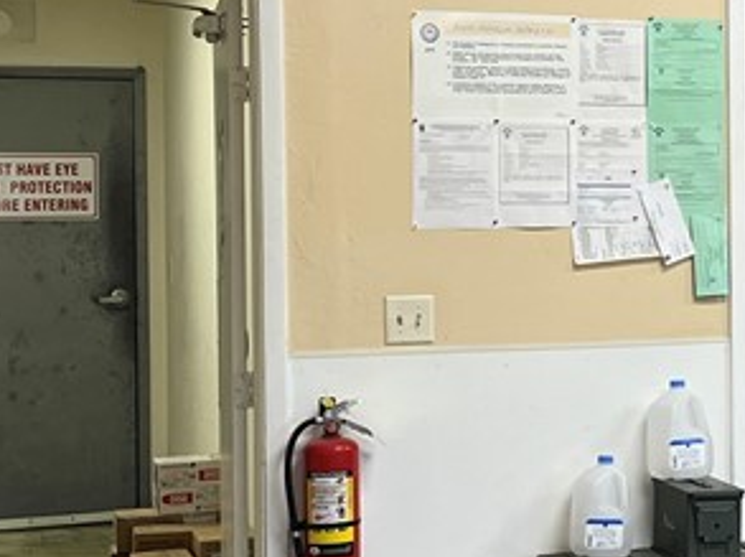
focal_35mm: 91
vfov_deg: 16.2
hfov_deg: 20.9
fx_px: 1956
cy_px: 221
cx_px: 732
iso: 125
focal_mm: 5.1
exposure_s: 1/120
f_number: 1.6
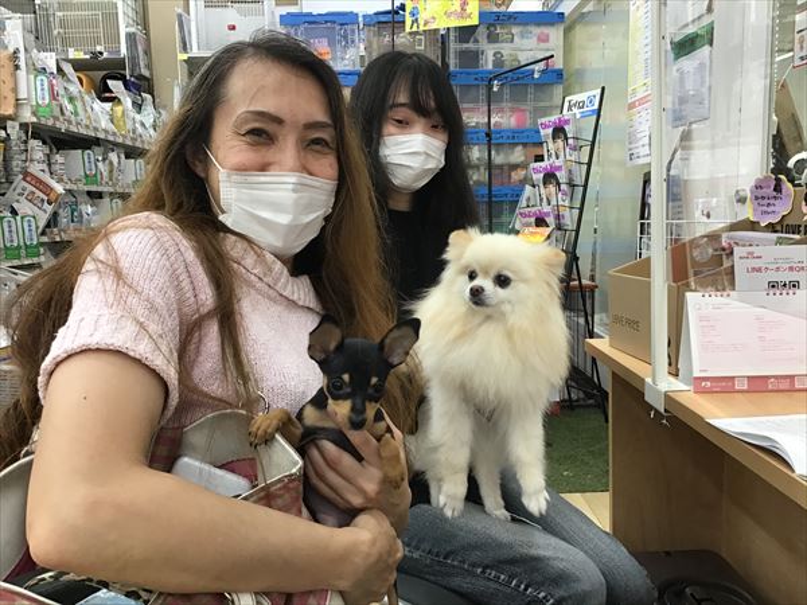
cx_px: 404
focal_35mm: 31
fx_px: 723
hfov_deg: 58.4
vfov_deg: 45.4
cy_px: 302
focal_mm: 3.3
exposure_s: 1/30
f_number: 2.4
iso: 50
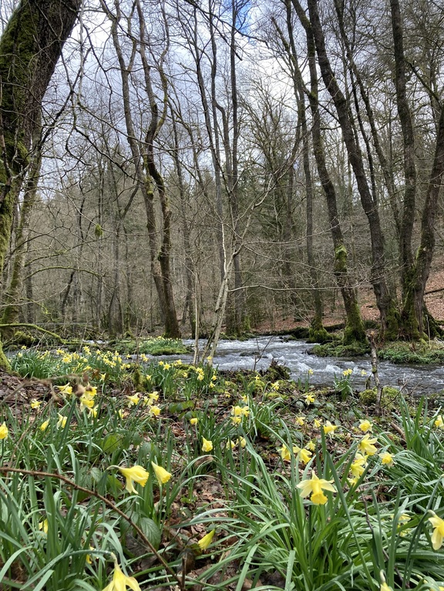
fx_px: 479
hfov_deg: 49.7
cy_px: 296
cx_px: 222
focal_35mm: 28
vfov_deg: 63.4
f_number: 1.8
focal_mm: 3.99
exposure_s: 1/149
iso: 20
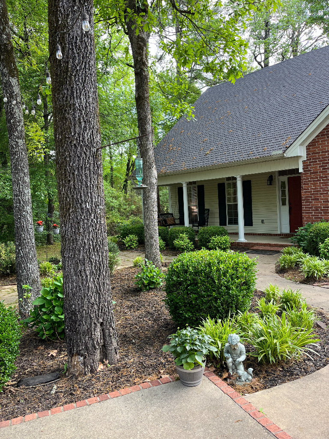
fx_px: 329
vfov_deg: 67.3
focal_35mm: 26
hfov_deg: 53.1
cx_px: 164
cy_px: 220
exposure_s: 1/122
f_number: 1.6
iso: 40
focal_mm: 5.1
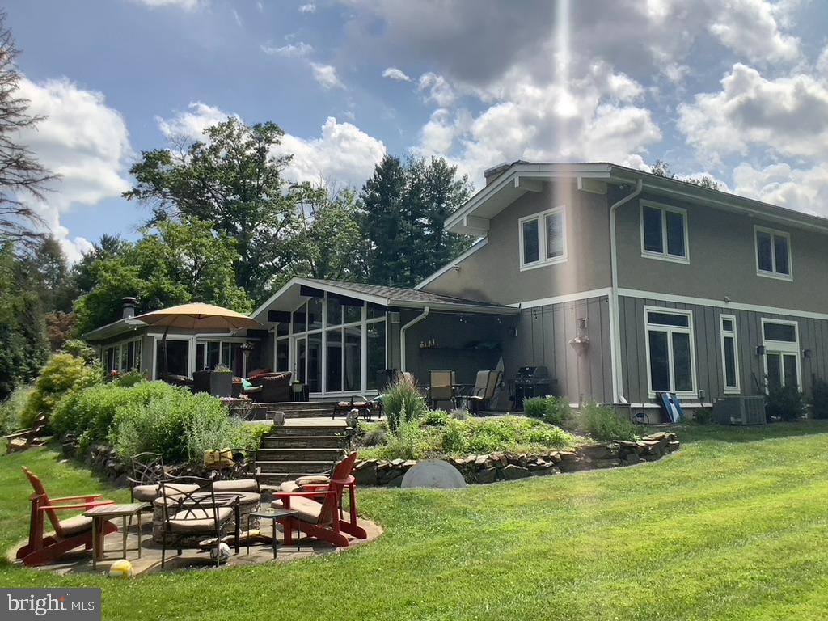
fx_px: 742
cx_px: 414
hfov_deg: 58.4
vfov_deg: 45.4
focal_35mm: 31
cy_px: 310
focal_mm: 3.3
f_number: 2.4
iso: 25
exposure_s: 1/2203
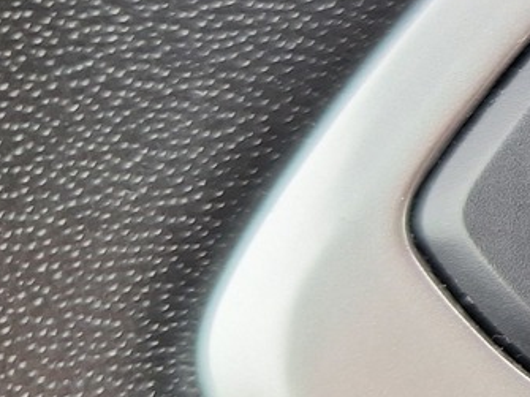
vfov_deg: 14.7
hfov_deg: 15.4
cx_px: 1100
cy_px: 27
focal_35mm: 99
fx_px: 1515
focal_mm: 5.54
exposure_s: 1/50
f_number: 1.8
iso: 125
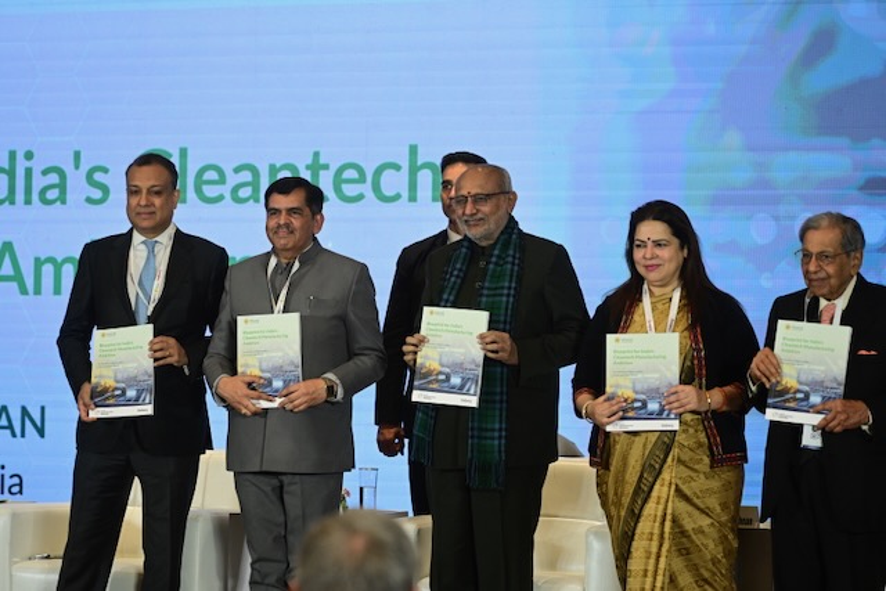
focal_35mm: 135
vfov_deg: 10.2
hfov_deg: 15.2
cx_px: 443
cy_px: 296
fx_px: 3323
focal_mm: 135
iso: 2000
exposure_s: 1/250
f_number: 4.5
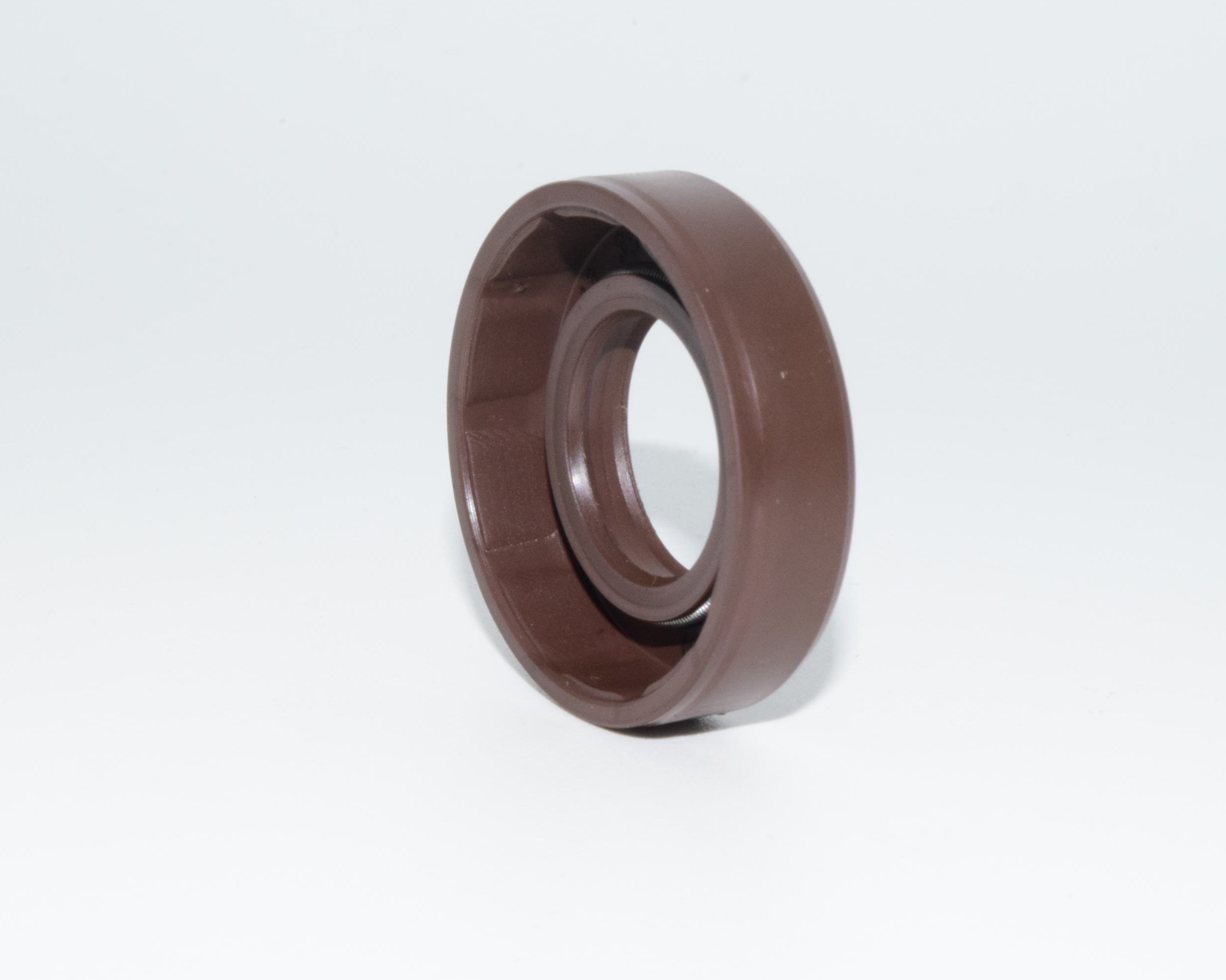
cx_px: 647
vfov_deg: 16.4
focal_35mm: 94
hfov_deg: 20.5
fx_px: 3395
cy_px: 489
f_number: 36
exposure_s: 1/60
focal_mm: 55
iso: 1600
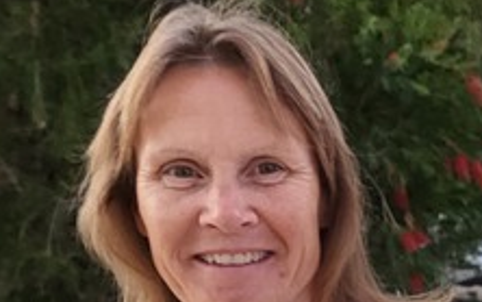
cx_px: 827
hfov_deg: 14.7
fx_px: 1669
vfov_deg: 9.9
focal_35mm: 127
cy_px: 511
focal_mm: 4.25
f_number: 1.8
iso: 160
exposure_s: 1/100
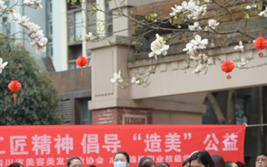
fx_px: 953
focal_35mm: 131
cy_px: 223
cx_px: 125
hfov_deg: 15.9
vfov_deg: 9.8
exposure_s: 1/200
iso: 200
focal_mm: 50
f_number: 3.5
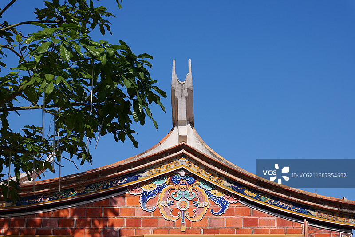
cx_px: 178
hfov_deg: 28.8
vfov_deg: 19.4
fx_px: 690
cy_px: 118
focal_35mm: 70
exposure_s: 1/320
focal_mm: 70
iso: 100
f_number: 8
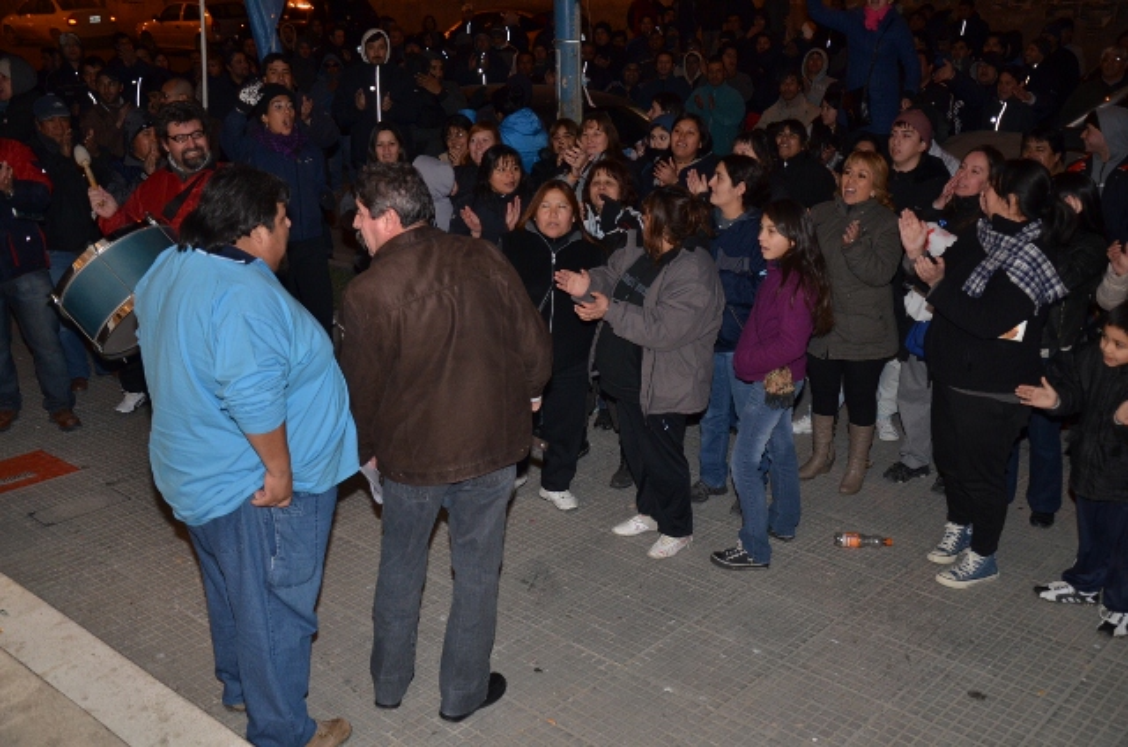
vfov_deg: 35.3
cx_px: 564
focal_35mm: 38
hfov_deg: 51.4
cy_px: 374
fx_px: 1173
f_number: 4
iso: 800
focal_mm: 25
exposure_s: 1/60
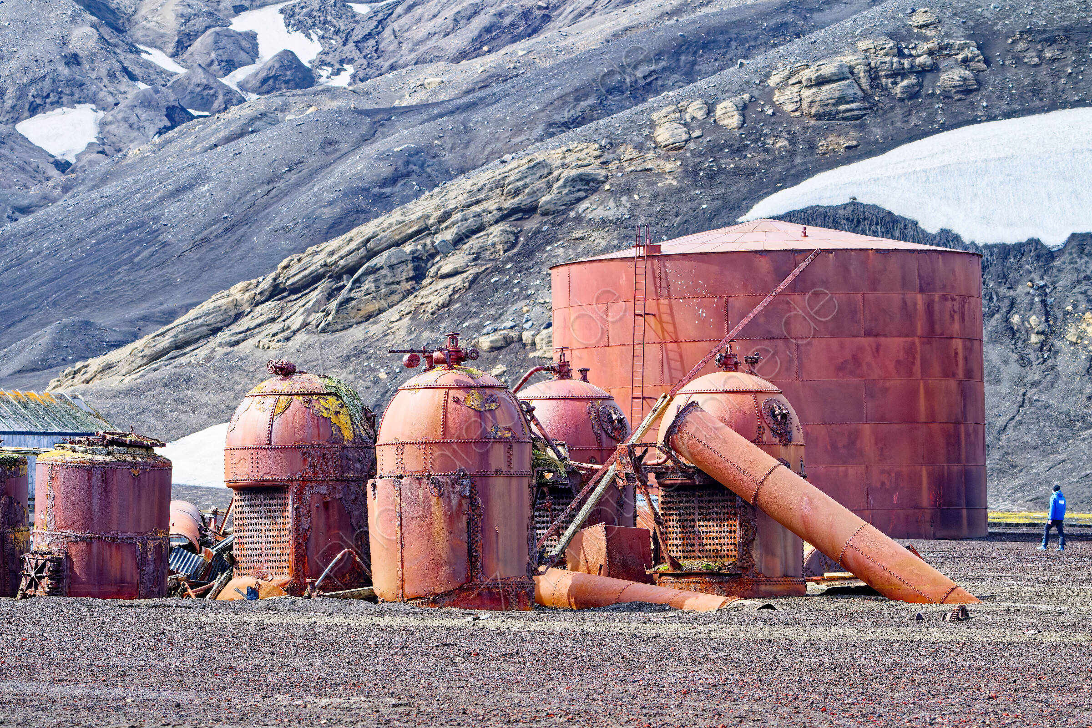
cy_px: 364
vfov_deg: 7.6
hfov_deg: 11.4
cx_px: 546
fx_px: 5460
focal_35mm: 180
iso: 2500
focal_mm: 180
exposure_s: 1/2000
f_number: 8
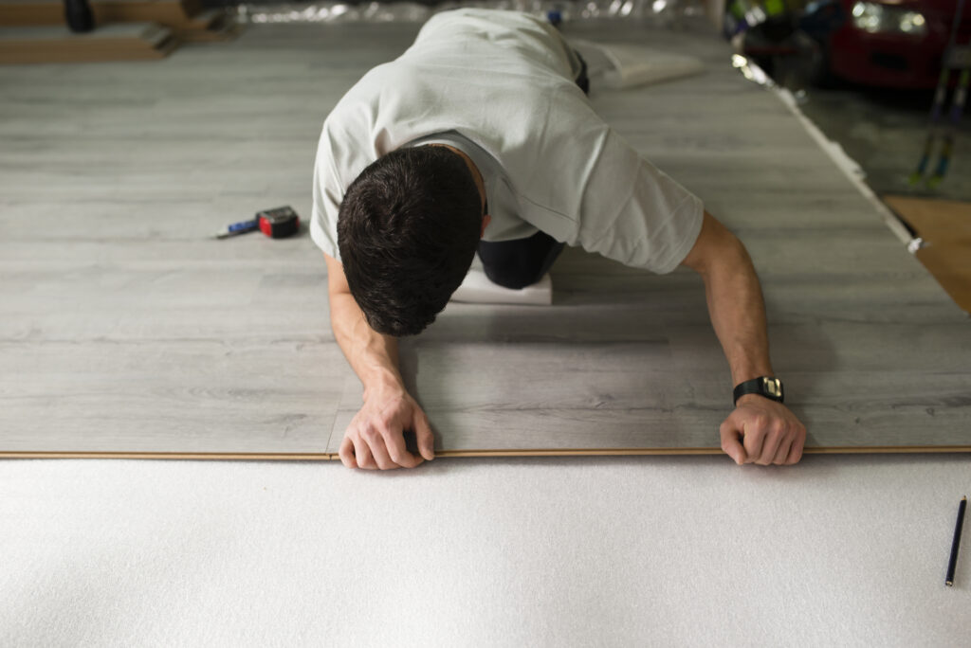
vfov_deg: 37.9
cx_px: 486
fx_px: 945
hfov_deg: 54.4
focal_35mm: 35
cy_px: 324
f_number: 2.8
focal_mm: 35
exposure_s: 1/200
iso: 320
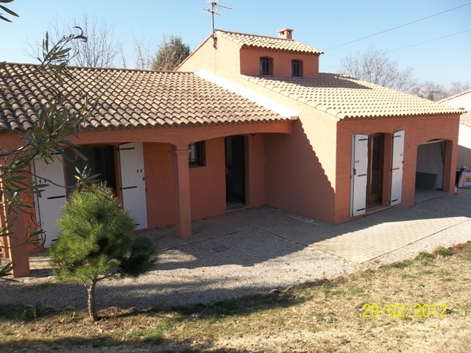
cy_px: 176
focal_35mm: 27
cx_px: 236
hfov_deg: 65.3
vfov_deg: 51.4
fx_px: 367
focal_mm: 4.9
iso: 80
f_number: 8.9
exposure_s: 1/80
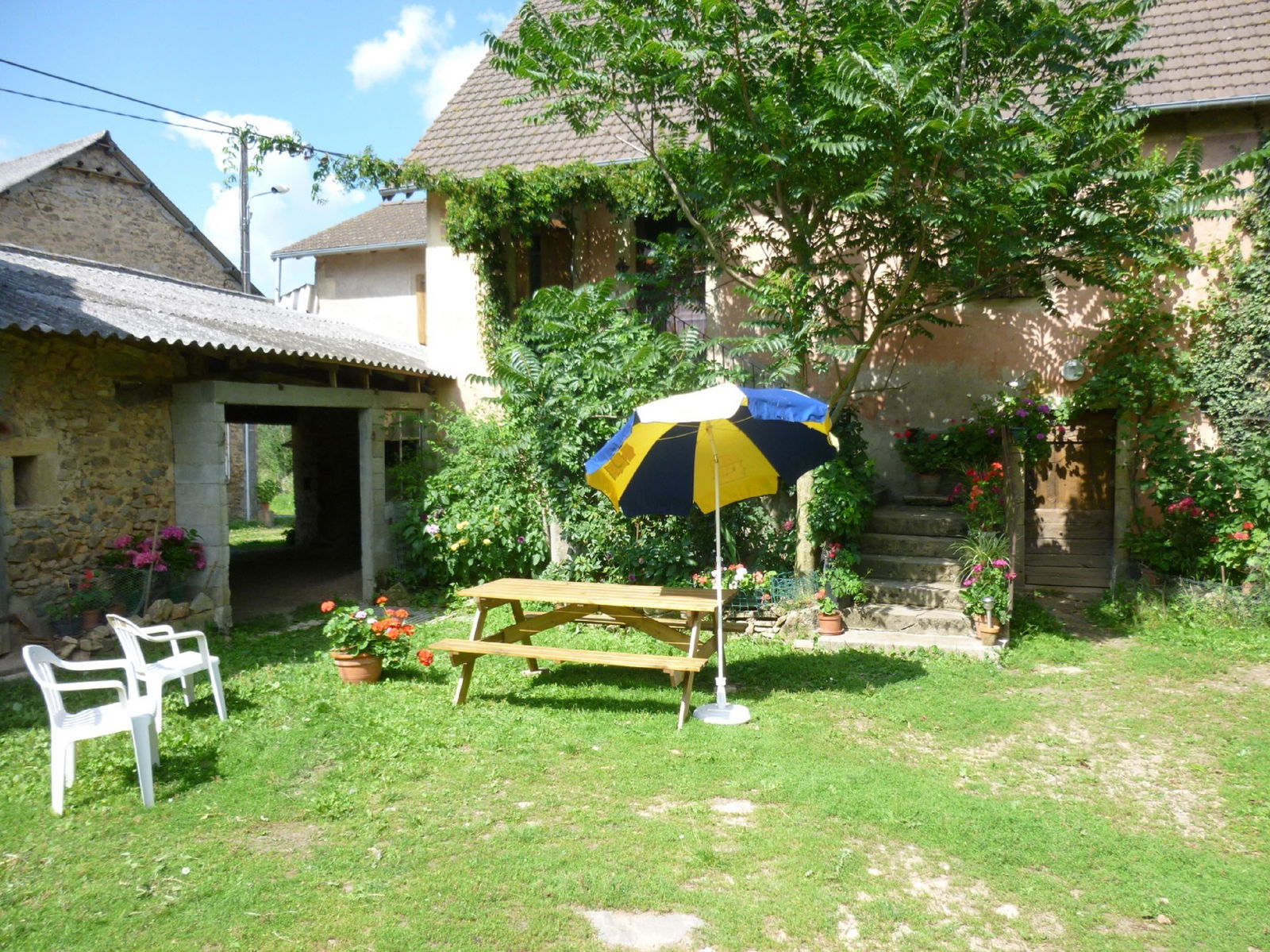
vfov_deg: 54.9
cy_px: 476
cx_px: 635
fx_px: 917
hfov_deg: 69.4
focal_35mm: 25
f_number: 3.1
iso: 100
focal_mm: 4.5
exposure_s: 1/400
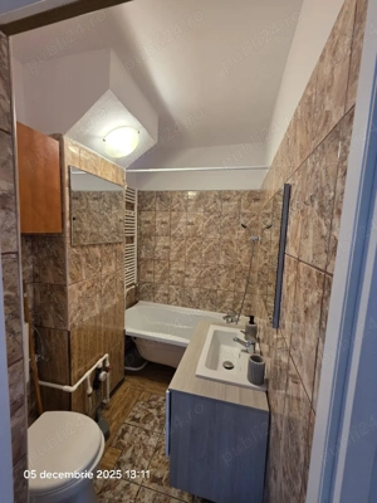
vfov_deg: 106.2
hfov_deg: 89.9
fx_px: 189
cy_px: 252
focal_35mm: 13
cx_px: 188
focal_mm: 2.2
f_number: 1.9
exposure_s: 1/50.3
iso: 160
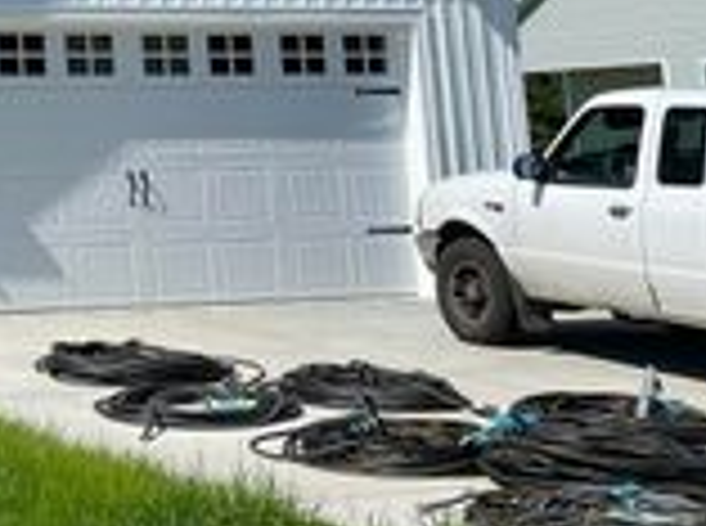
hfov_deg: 19.9
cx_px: -400
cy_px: -97
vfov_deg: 17.0
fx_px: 1689
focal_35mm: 83
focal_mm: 4.2
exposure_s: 1/4831
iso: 32
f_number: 1.6
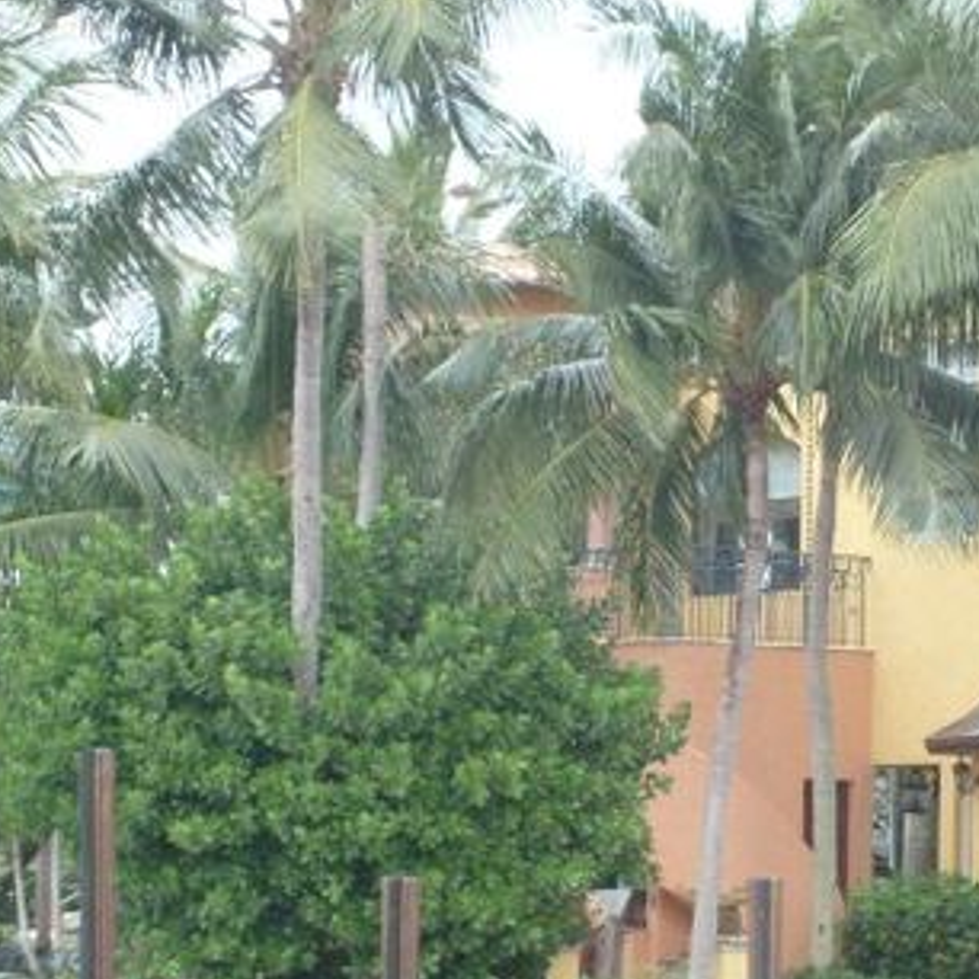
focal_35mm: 163
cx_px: 827
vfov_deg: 10.7
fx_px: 5216
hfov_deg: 10.7
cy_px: 569
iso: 320
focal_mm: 17.4
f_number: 4.9
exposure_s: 1/90
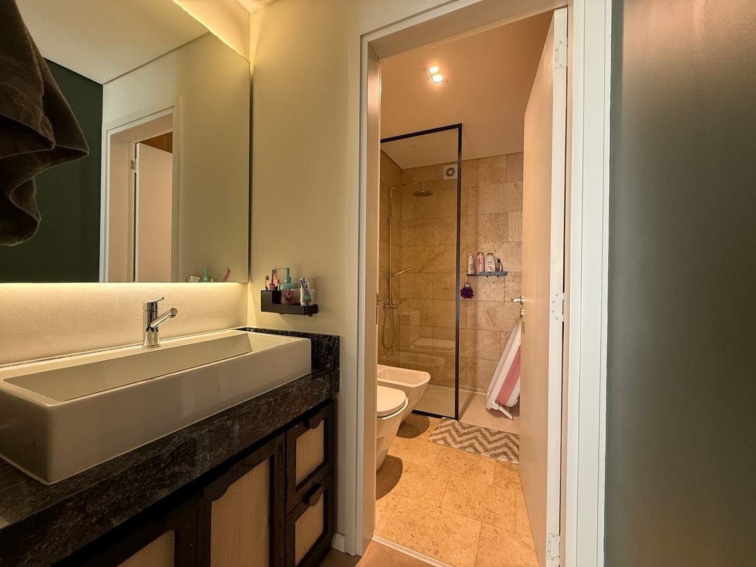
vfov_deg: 85.7
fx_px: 306
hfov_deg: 102.1
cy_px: 284
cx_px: 378
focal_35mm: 14
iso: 250
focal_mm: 2.22
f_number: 2.2
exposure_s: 1/50
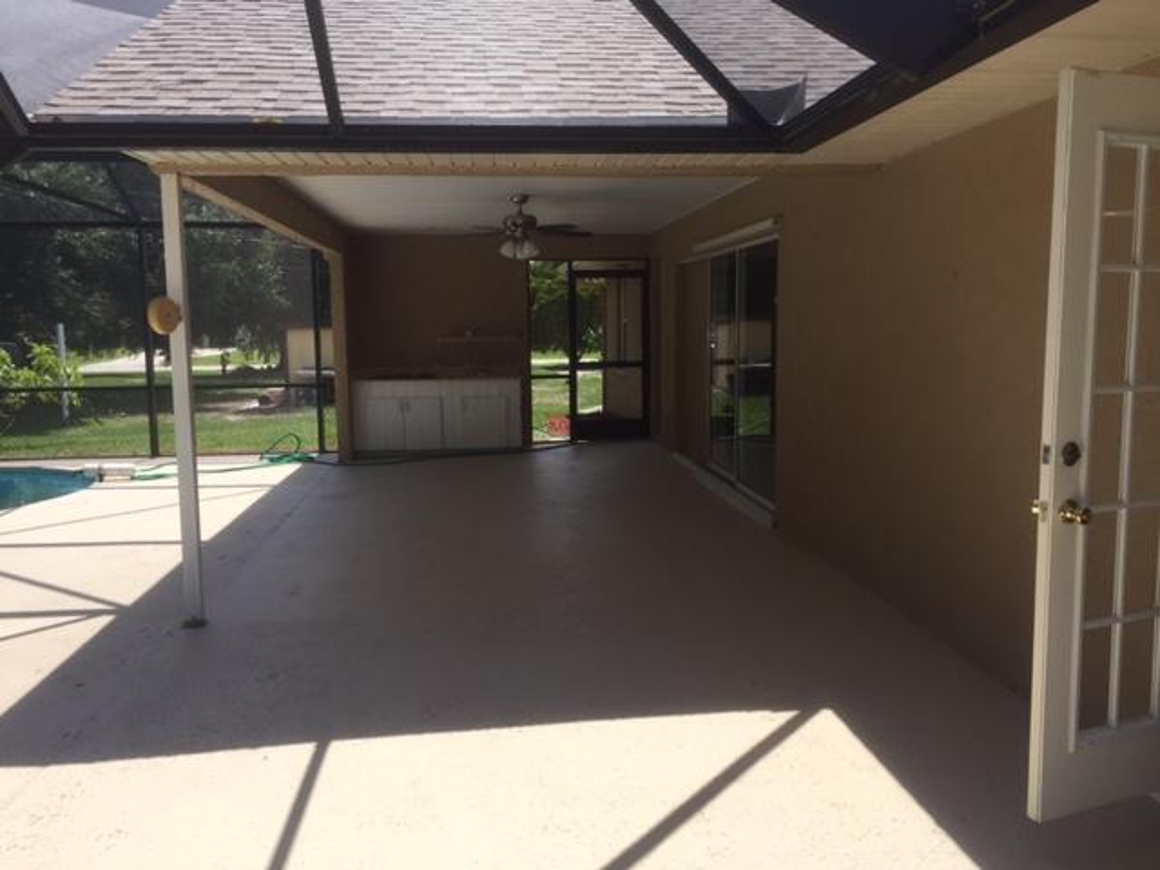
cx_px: 580
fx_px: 972
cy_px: 435
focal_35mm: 29
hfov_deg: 61.7
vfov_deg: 48.2
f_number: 2.2
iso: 32
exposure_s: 1/1041
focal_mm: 4.15
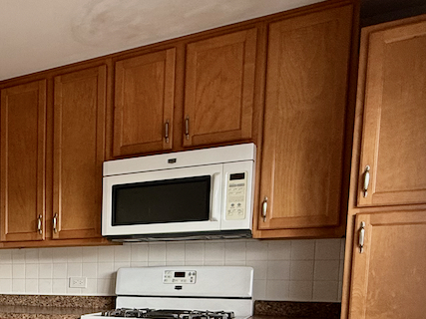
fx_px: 517
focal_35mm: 42
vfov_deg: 31.6
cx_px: -24
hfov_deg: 38.4
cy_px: 324
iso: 80
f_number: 2.2
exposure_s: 1/99
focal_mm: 2.22
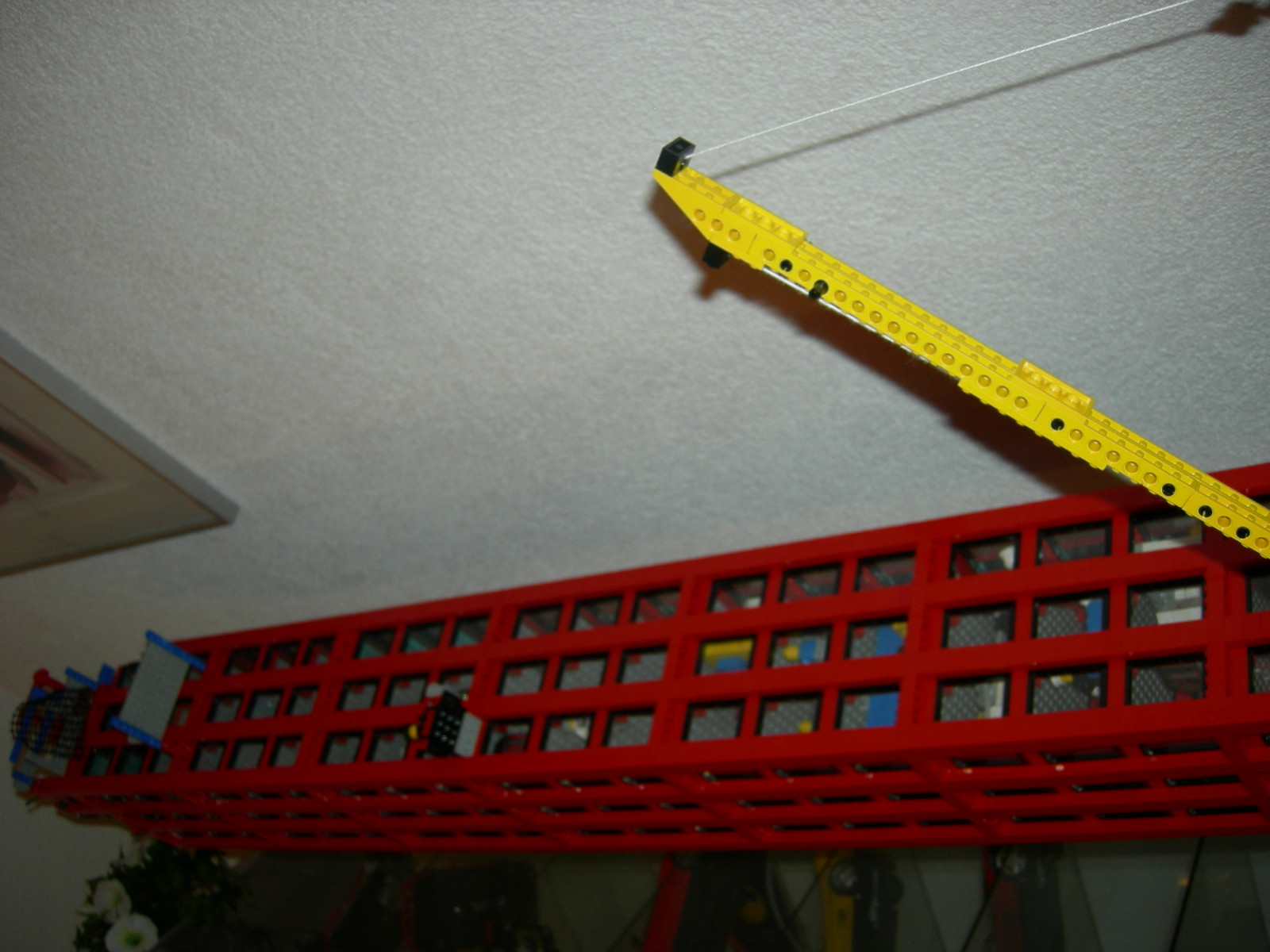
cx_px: 635
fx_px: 1321
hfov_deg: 51.4
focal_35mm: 36
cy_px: 476
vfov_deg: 39.7
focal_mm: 7.5
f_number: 2.7
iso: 64
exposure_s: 1/60.1
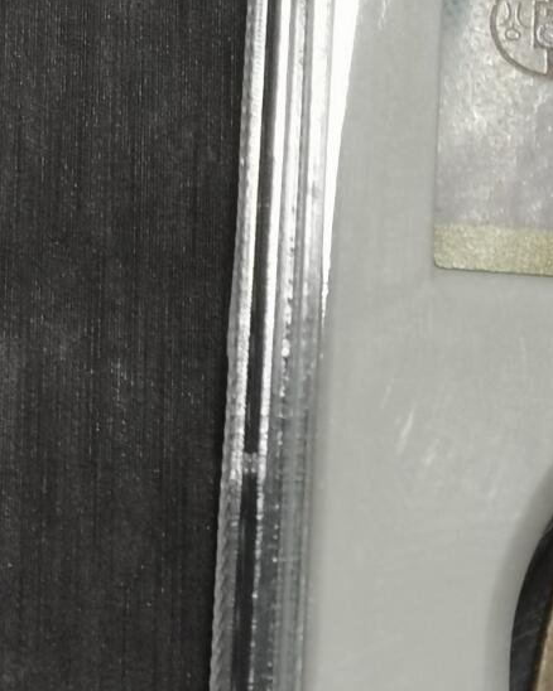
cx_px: 802
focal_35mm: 218
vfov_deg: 8.8
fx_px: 4462
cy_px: 625
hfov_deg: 7.0
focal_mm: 5.58
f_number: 1.8
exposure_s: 1/120
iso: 64
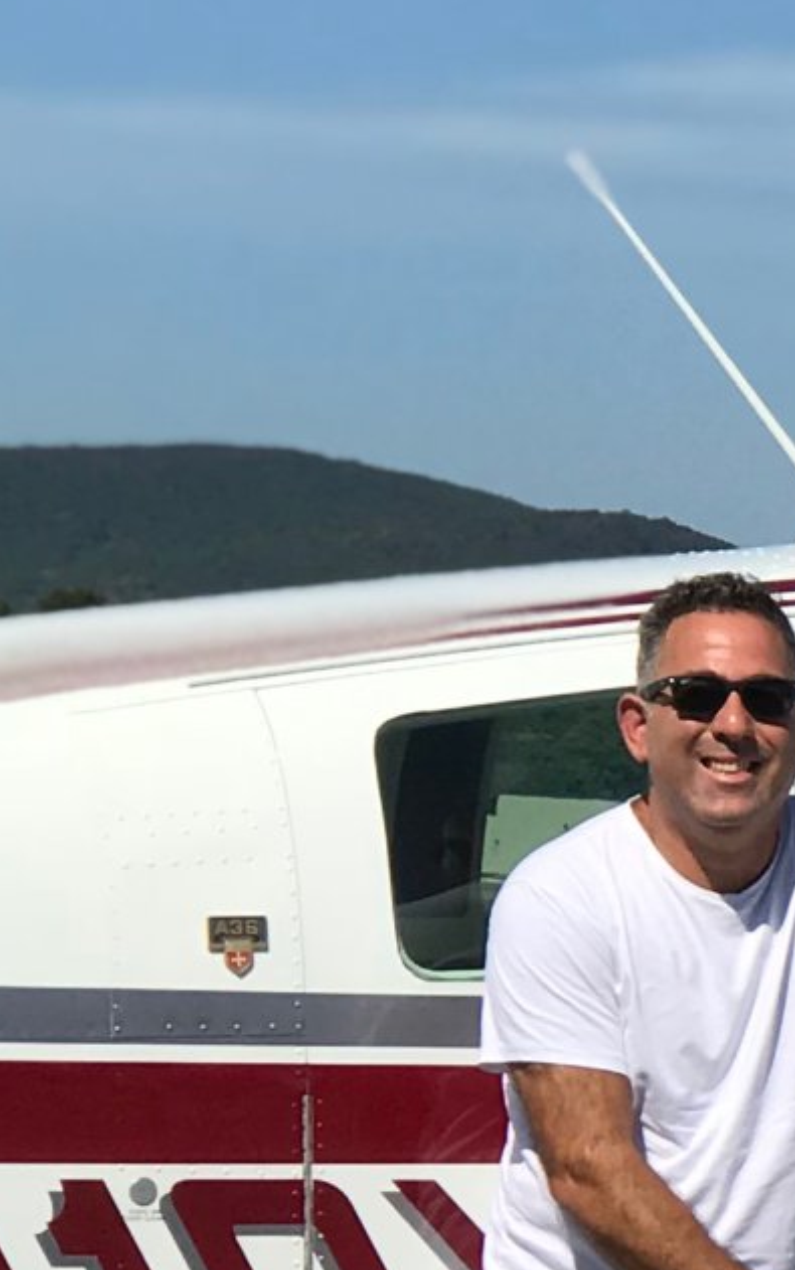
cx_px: 1530
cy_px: 1095
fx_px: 8484
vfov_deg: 8.5
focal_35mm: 245
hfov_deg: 5.3
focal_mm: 6.6
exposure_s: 1/2128
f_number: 2.8
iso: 20
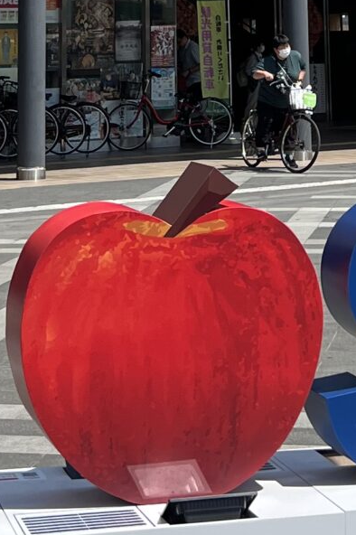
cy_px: -252
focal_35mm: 117
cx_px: 265
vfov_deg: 16.1
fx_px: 1737
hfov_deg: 11.7
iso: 50
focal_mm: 5.7
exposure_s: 1/4115
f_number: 1.5
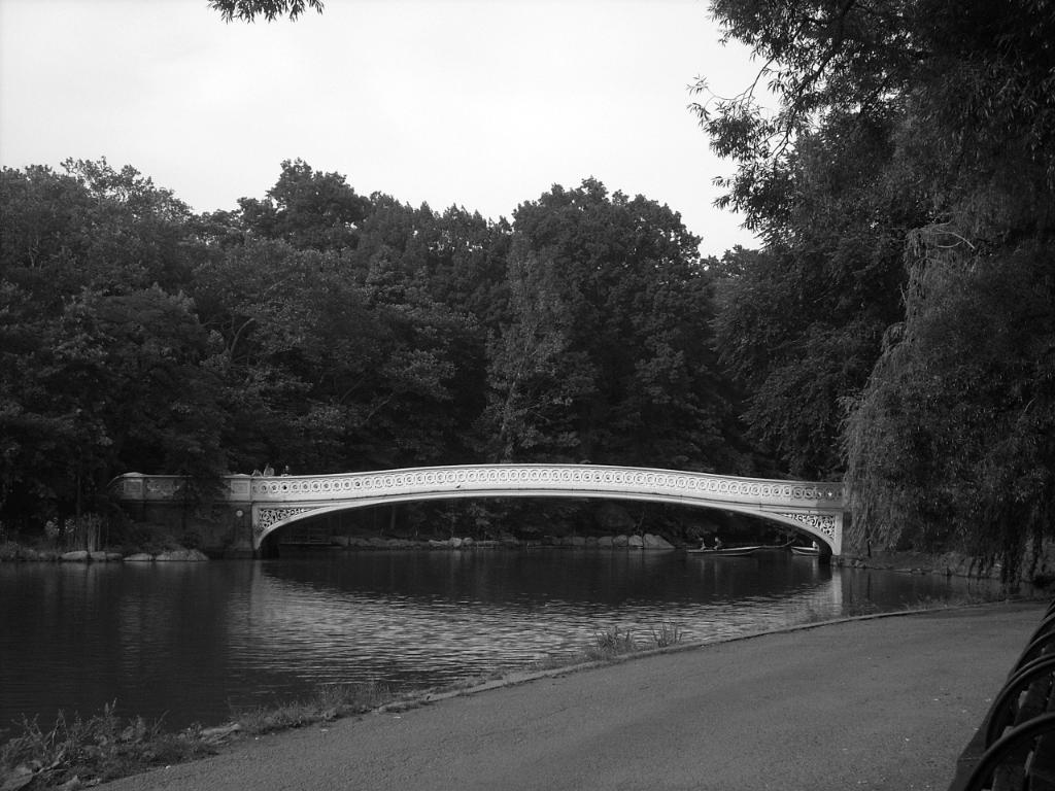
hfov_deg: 35.5
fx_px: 1646
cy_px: 396
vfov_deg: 27.0
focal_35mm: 54
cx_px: 528
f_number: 6.9
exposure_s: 1/185
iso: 64
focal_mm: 9
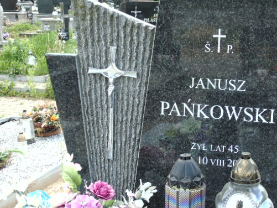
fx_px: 552
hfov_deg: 28.1
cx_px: 166
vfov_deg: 21.3
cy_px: 120
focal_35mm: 69
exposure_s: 1/125
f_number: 4.3
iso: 80
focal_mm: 9.6
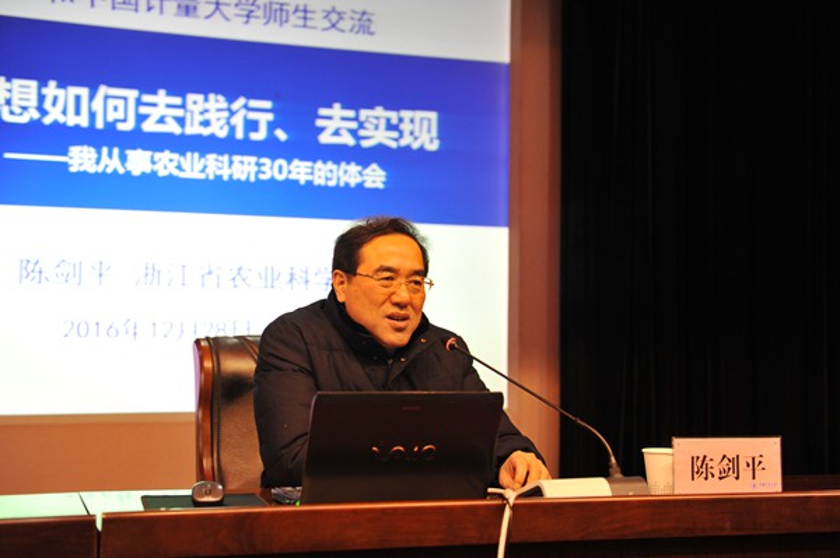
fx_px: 1282
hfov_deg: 36.3
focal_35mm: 55
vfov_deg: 24.6
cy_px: 279
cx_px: 420
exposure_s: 1/50
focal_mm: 55
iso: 1000
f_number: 3.2
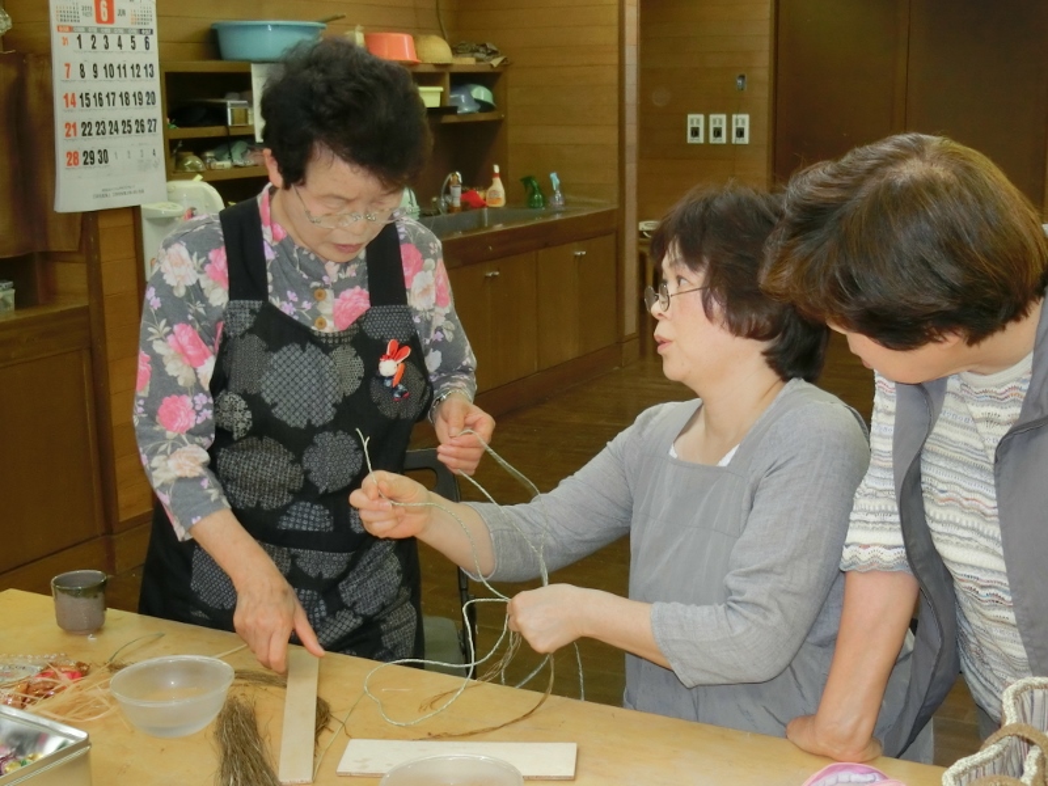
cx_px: 524
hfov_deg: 36.8
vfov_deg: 28.0
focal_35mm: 52
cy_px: 393
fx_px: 1574
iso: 400
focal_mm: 9.3
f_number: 4.7
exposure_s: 1/40
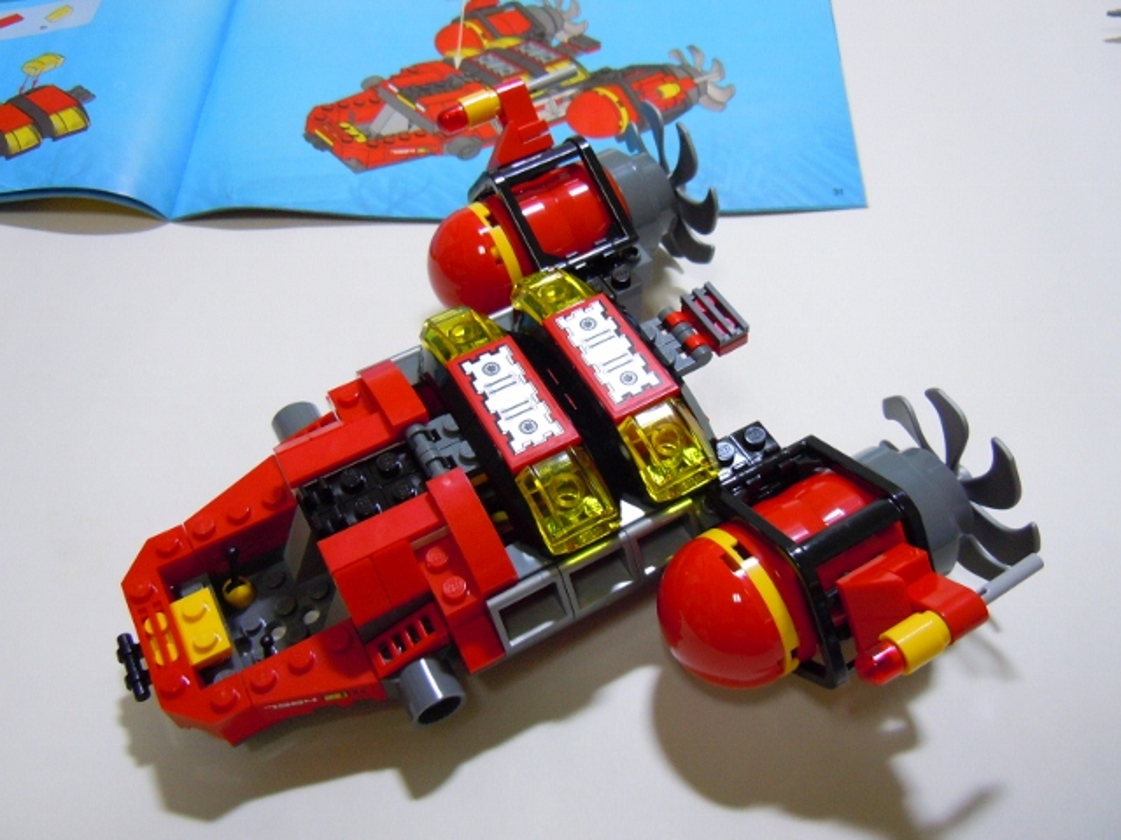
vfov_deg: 46.8
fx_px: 972
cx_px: 560
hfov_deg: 60.0
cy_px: 420
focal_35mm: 30
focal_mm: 5.4
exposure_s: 1/15
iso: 400
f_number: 3.5
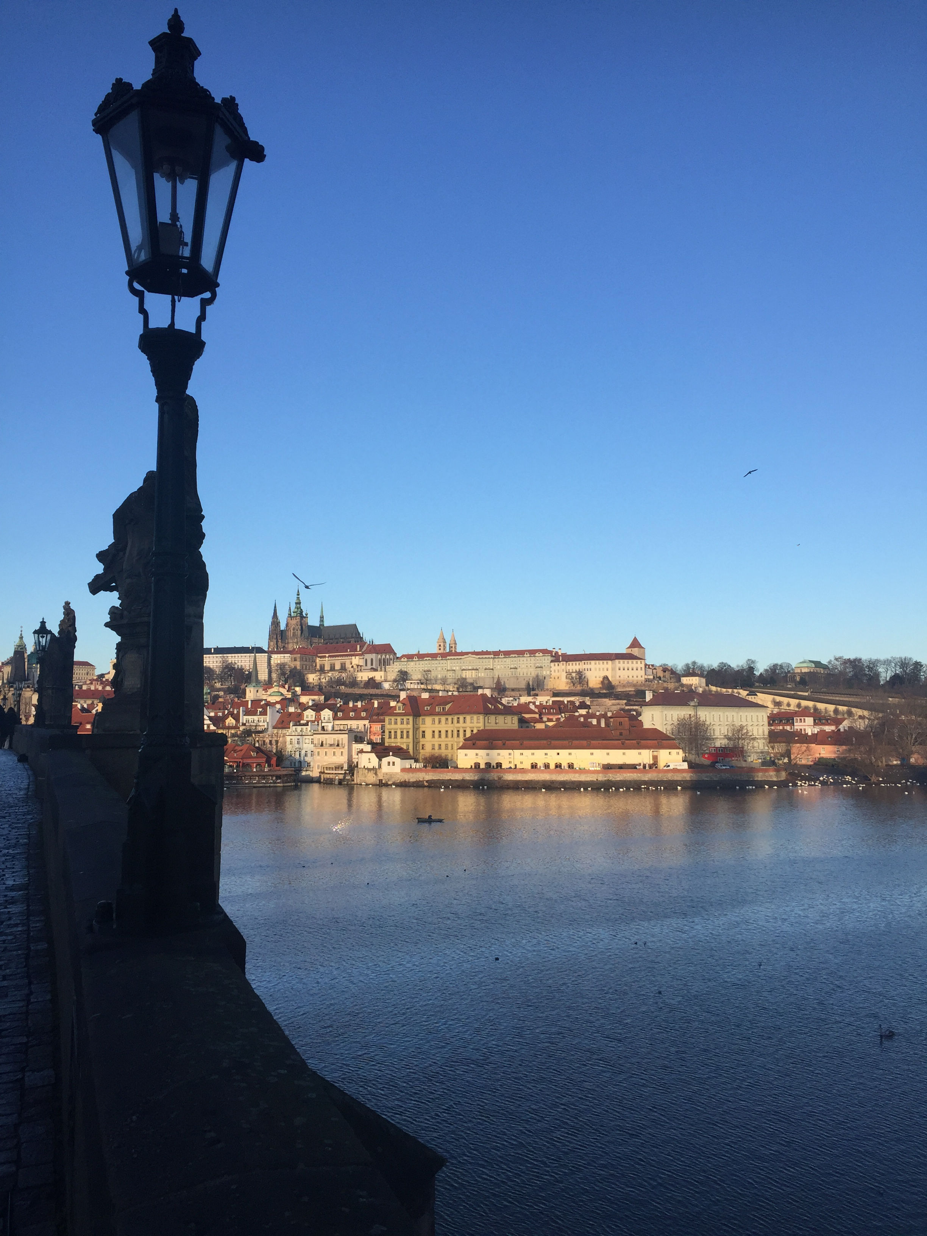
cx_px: 464
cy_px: 618
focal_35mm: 29
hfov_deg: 48.2
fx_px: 1035
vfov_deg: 61.7
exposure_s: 1/989
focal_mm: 4.15
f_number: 2.2
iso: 32
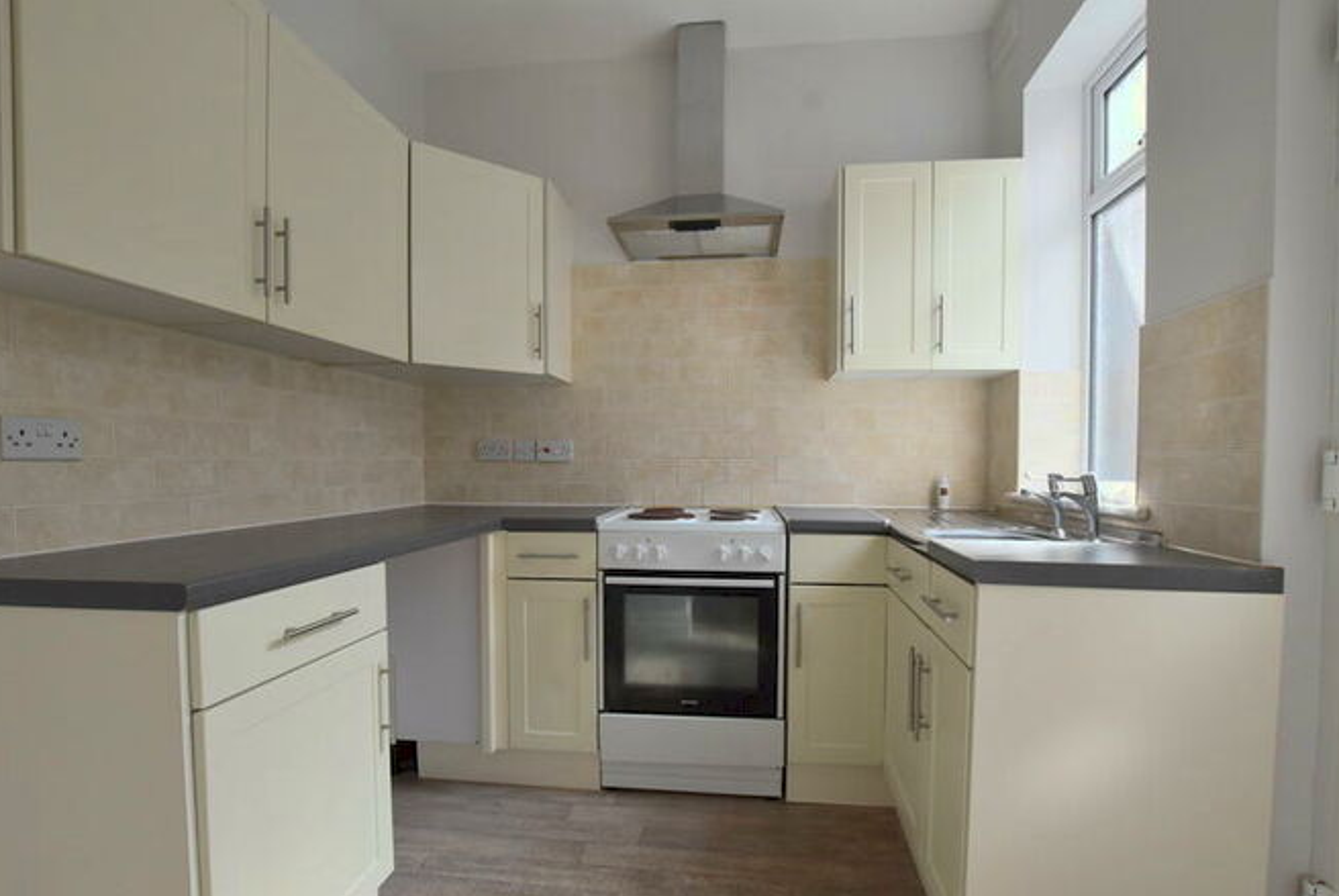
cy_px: 476
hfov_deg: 96.7
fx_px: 596
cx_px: 667
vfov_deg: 73.8
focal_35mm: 16
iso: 800
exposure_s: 1/160
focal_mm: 10
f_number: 6.3
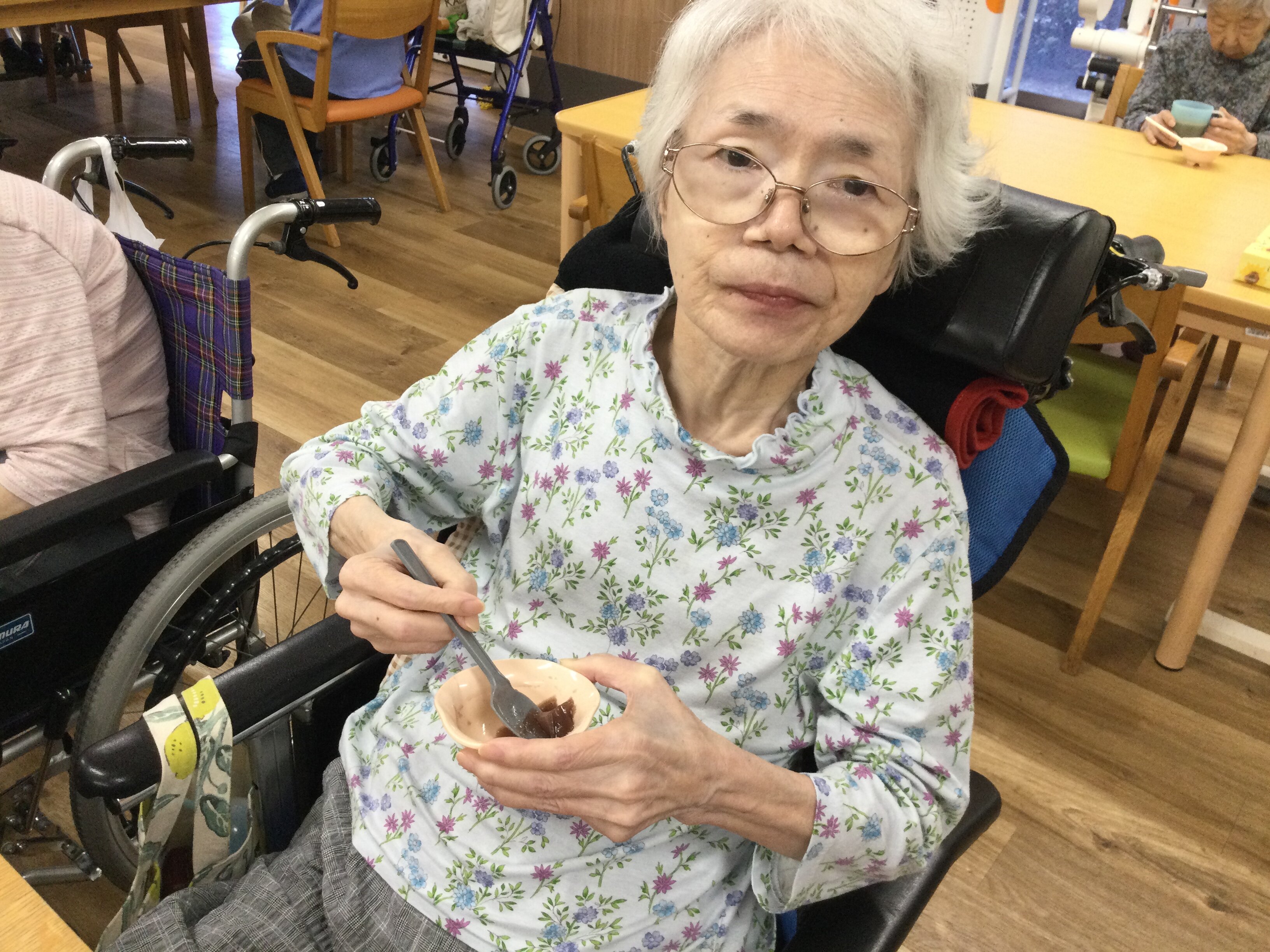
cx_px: 635
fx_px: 1137
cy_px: 476
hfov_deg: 58.4
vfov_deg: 45.4
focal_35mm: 31
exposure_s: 1/30
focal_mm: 3.3
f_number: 2.4
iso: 80
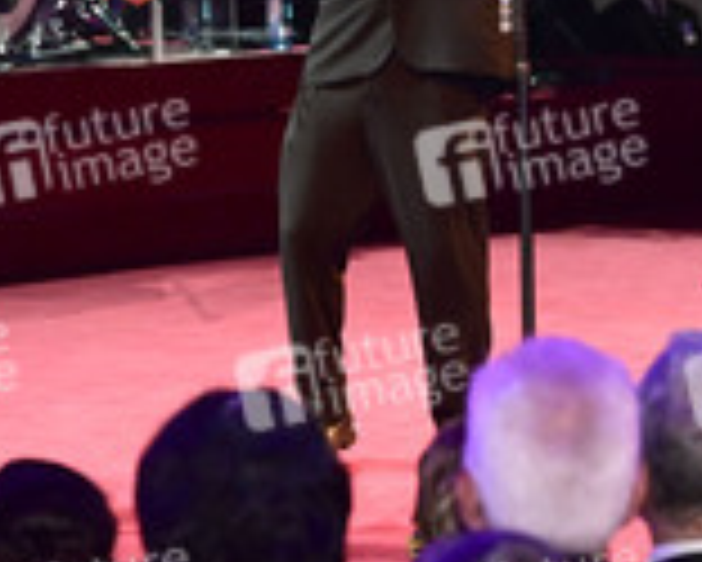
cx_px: 412
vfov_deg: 8.1
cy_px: 40
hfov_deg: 10.2
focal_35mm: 190
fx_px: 3950
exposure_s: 1/200
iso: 5000
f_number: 3.2
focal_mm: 70
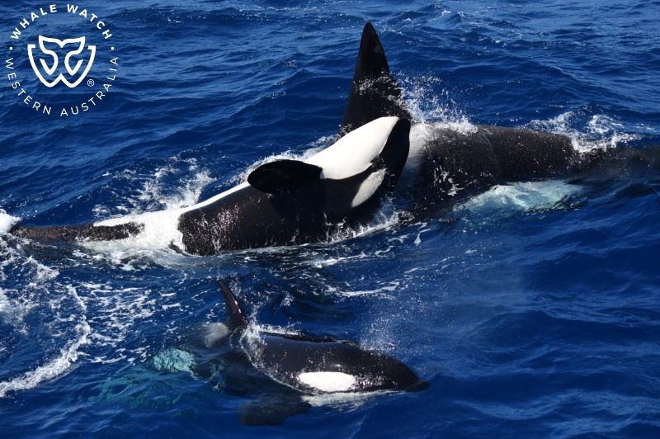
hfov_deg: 21.5
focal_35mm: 95
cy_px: 220
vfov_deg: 14.4
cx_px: 330
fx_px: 1740
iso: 1000
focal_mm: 95
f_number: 5
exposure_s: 1/8000
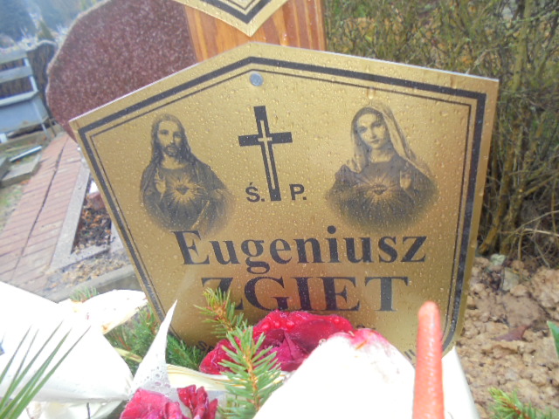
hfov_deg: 67.3
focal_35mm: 26
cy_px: 210
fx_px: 420
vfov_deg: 53.1
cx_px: 280
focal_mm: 4.6
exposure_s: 1/30
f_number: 3.5
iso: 200
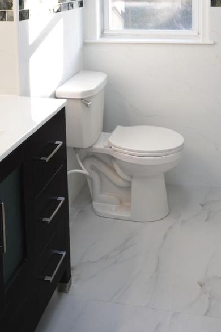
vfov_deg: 40.3
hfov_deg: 30.9
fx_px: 399
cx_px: 131
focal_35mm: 43
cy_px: 9
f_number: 4
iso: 100
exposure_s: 1/3
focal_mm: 16.5
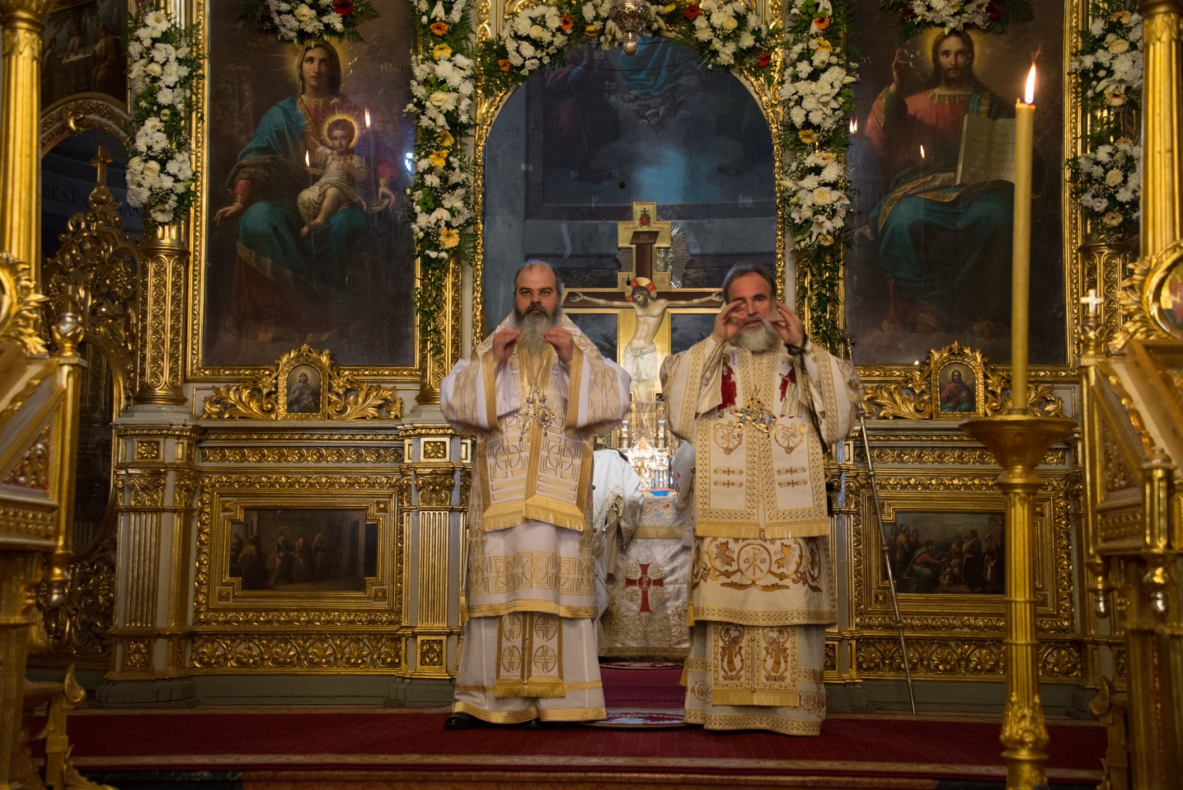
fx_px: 1644
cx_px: 592
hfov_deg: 39.6
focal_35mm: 50
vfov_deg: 27.0
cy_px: 395
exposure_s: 1/50
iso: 3200
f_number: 4.5
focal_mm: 50
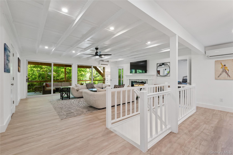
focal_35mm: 15
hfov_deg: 100.4
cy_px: 78
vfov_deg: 77.3
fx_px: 97
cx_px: 116
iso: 640
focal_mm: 15
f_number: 14
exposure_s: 1/8
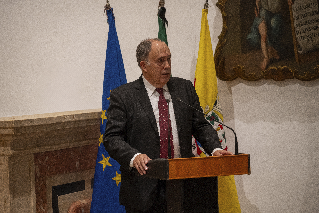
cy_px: 106
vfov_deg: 11.4
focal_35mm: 120
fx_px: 1063
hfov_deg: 17.1
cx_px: 160
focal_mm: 120
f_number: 4
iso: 3200
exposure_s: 1/80
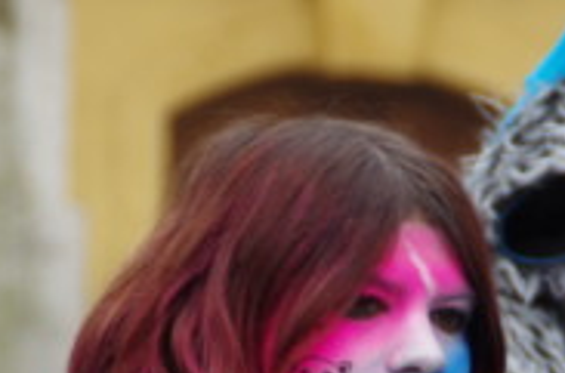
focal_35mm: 533
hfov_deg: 3.9
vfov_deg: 2.6
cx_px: 408
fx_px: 8343
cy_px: 408
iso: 800
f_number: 6.3
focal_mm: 130
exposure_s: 1/200
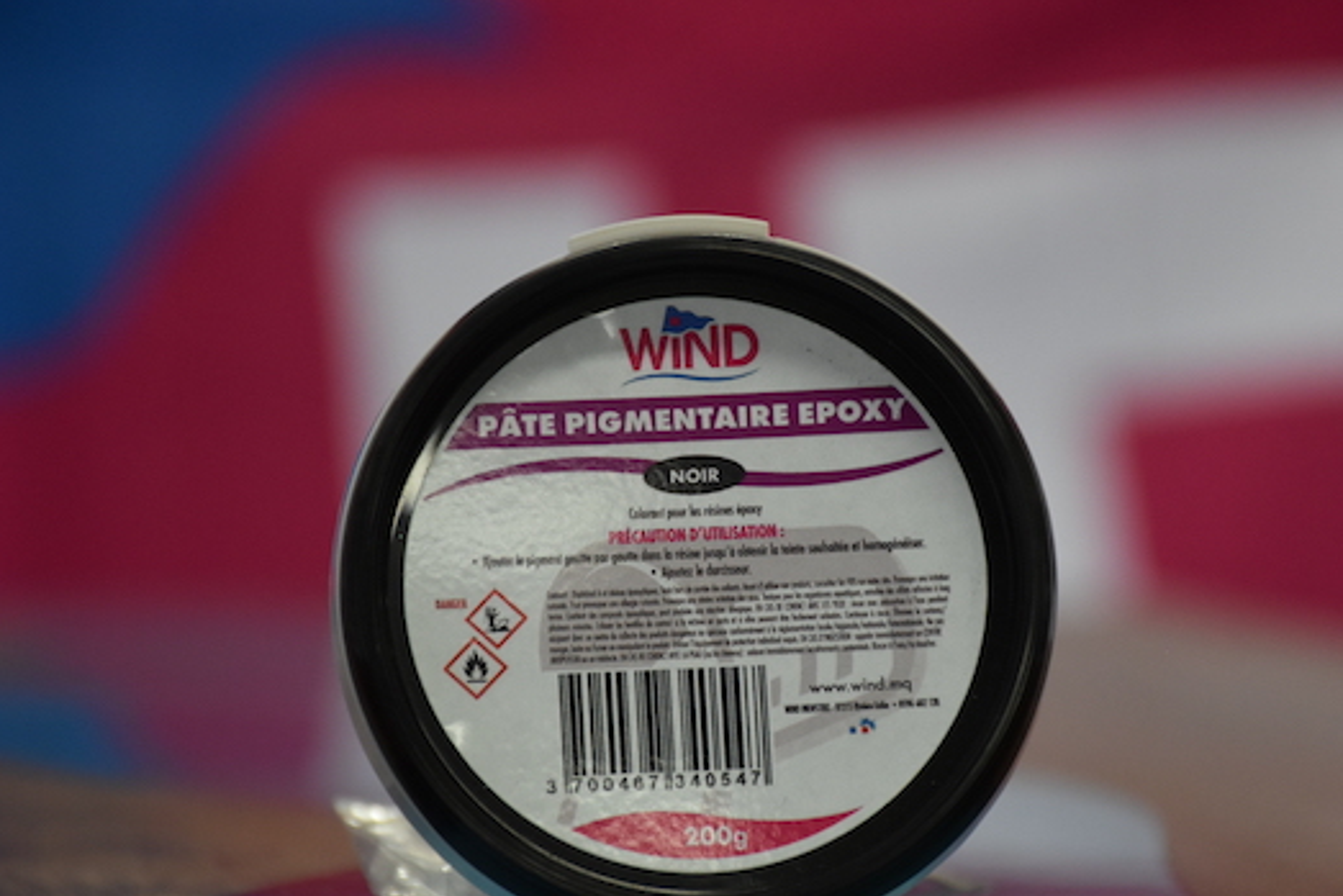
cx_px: 732
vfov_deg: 5.4
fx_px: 9590
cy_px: 522
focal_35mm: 257
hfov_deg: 8.0
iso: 1400
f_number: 5.6
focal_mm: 140
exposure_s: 1/125
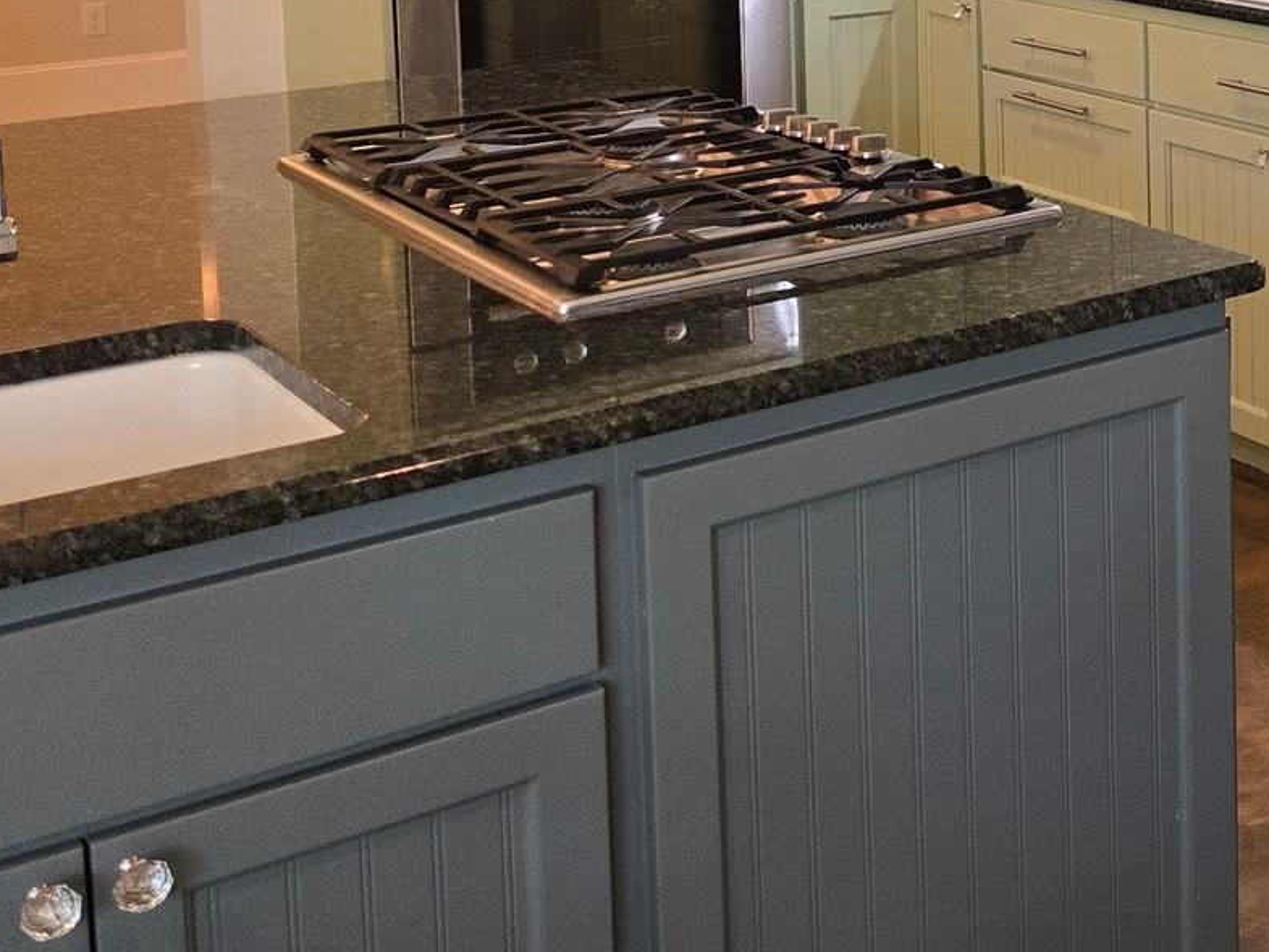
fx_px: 2200
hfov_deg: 27.8
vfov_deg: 22.9
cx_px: 1562
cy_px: -108
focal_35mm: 60
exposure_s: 1/120
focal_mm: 6.3
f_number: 1.7
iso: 320
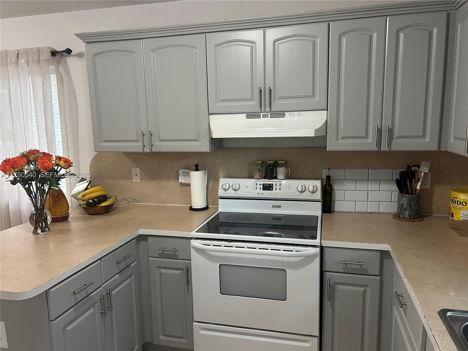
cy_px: 176
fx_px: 352
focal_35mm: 26
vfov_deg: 53.1
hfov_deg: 67.3
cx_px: 234
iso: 200
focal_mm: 5.7
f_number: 1.5
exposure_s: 1/60
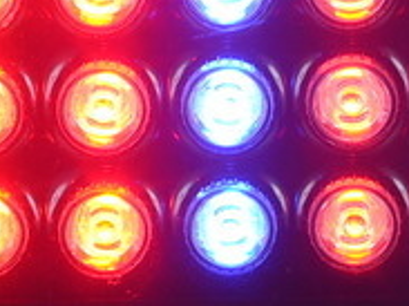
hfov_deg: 3.0
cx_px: 358
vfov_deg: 2.2
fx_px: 7806
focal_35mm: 661
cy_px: 77
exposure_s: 1/125
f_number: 11
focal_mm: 105
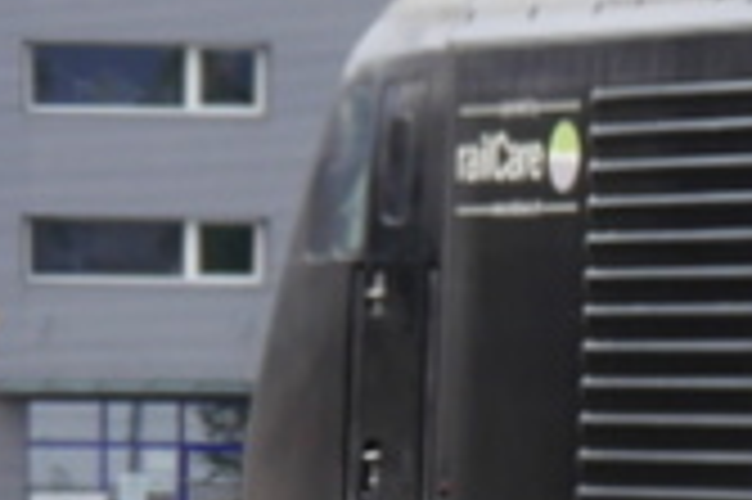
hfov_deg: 4.3
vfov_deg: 3.0
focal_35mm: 462
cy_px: 405
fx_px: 9641
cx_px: 2008
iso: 160
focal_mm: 37
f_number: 6.3
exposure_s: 1/160
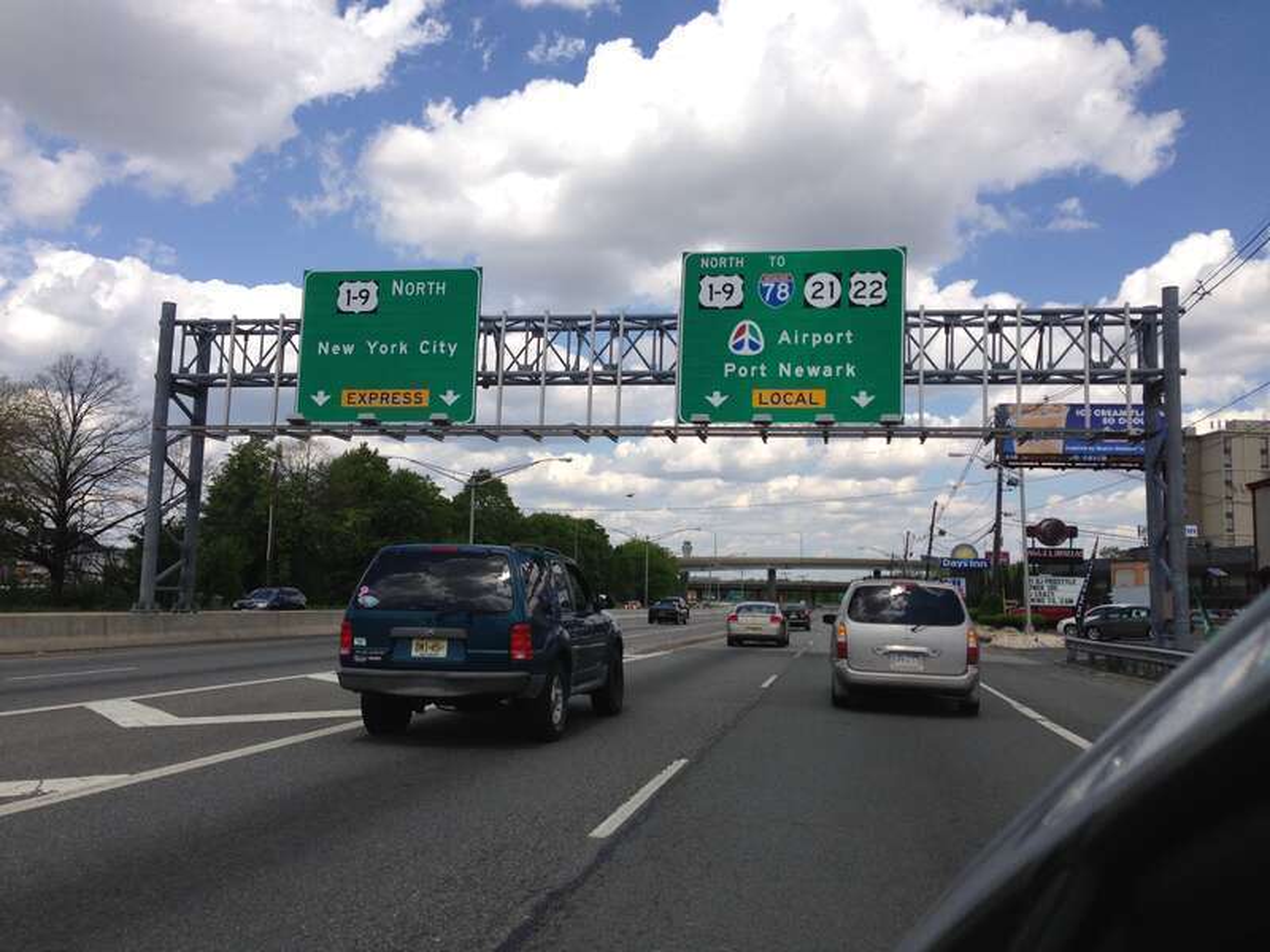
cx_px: 635
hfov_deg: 55.4
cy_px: 476
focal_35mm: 33
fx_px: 1211
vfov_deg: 42.9
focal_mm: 4.13
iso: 50
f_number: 2.4
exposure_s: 1/2088
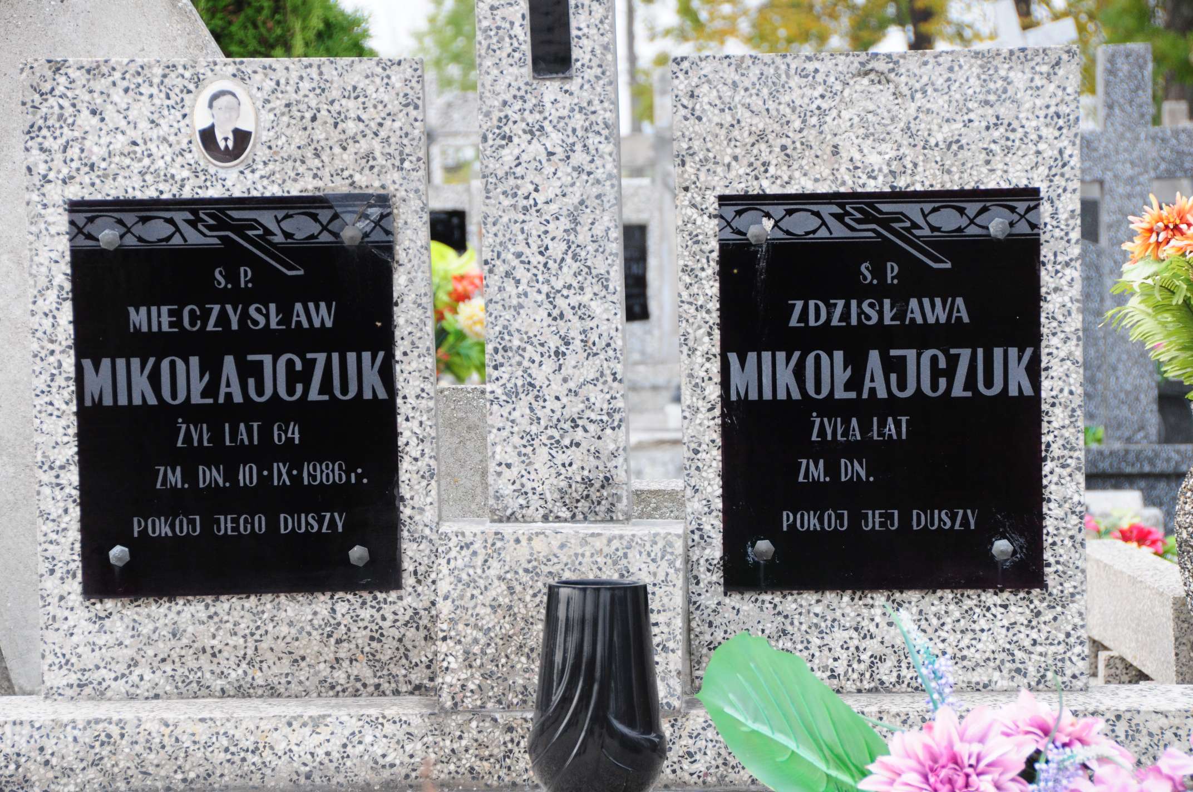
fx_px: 4717
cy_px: 396
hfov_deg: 14.4
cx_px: 596
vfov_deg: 9.6
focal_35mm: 142
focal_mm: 95
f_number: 7.1
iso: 500
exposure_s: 1/200
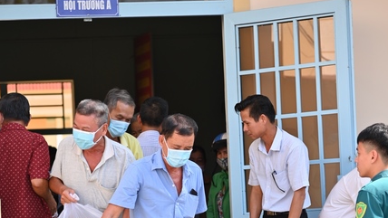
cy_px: 248
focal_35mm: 167
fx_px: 1719
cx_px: 195
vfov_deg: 7.2
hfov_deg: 12.9
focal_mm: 105
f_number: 4
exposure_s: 1/200
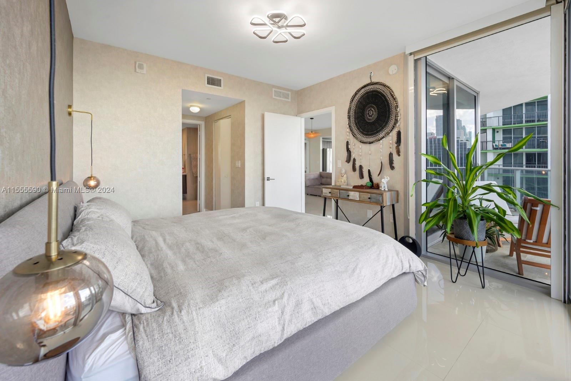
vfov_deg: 81.2
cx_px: 286
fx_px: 222
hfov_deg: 104.2
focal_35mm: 14
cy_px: 190
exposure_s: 1/6
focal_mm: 14
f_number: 9
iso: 125
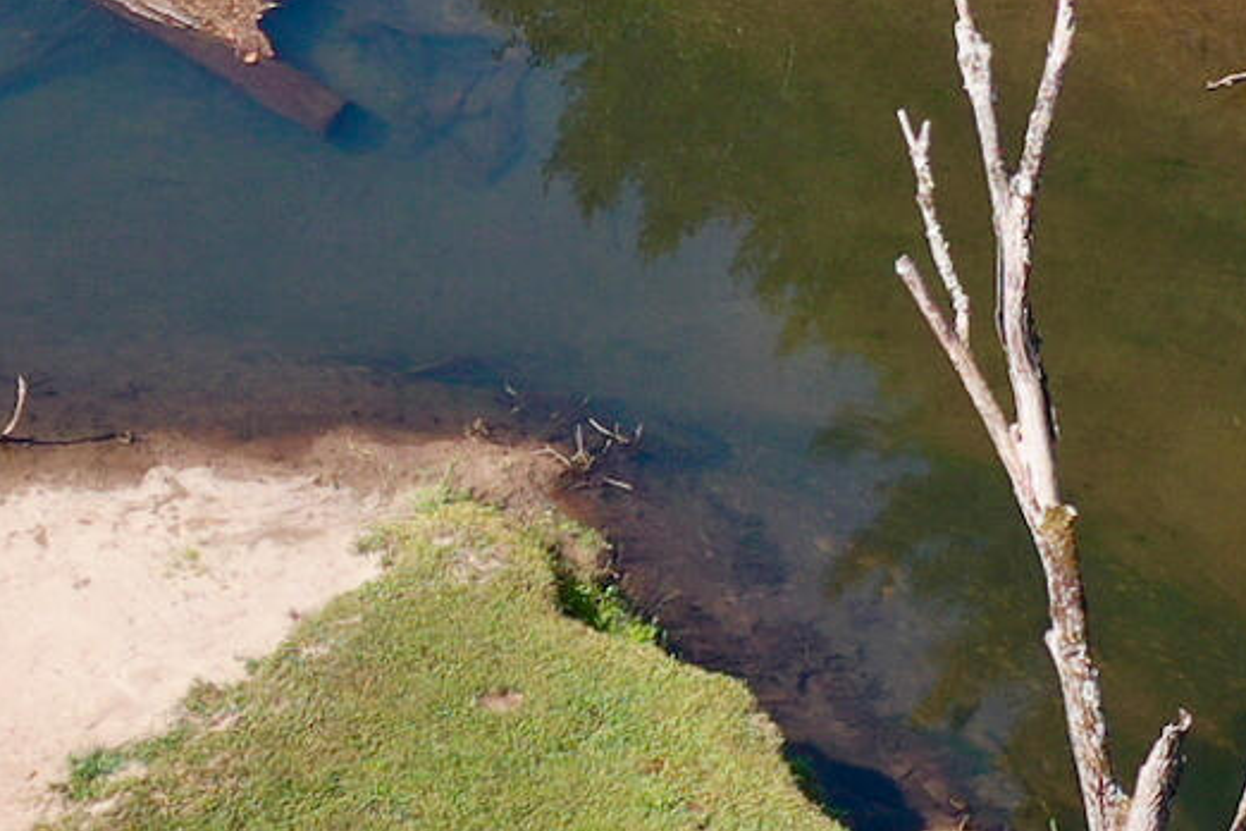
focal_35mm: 161
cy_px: 124
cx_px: 310
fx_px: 5572
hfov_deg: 12.7
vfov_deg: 8.5
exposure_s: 1/30
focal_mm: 10.26
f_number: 3.2
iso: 100
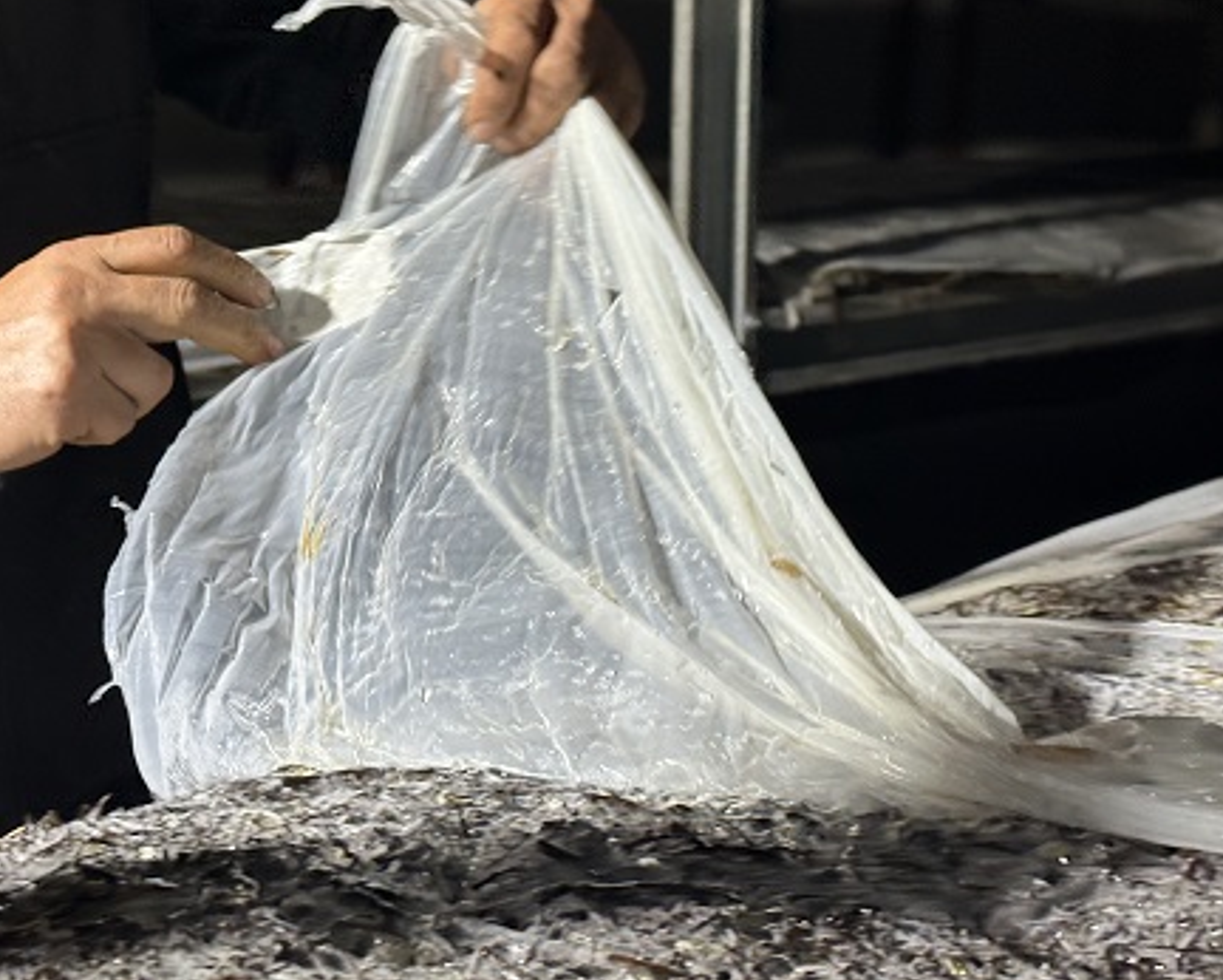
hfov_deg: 29.0
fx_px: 2354
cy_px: 433
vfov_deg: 23.5
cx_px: 422
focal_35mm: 65
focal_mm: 6.86
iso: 50
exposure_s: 1/50
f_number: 1.78
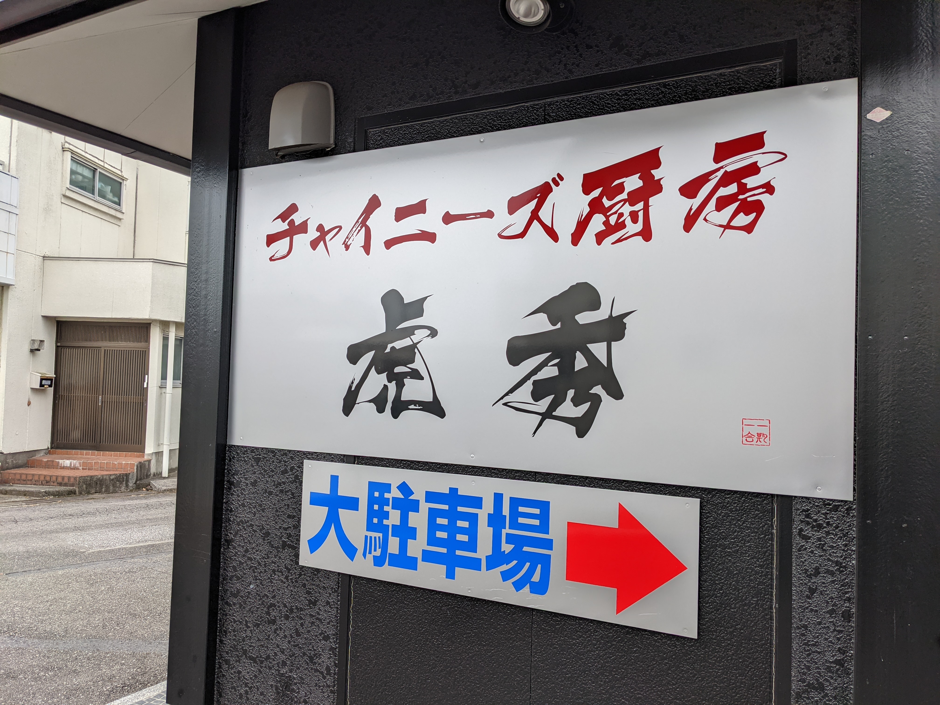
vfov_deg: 51.4
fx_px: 733
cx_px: 470
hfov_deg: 65.3
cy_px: 352
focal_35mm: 27
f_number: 1.73
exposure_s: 1/935
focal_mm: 4.38
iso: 76
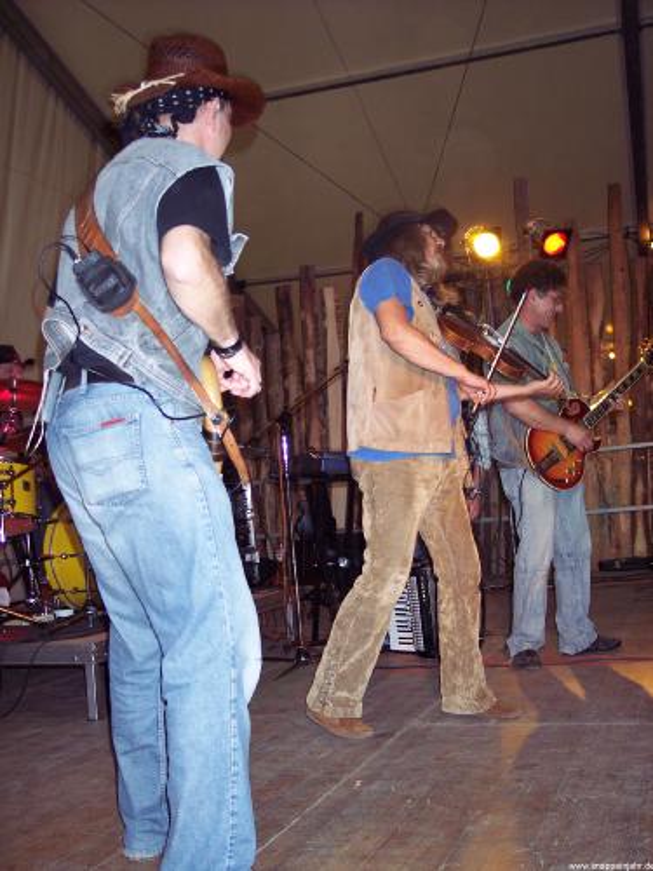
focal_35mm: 39
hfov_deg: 36.8
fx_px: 981
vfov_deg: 47.9
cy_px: 436
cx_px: 326
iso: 140
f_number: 2.8
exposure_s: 1/60
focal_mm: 8
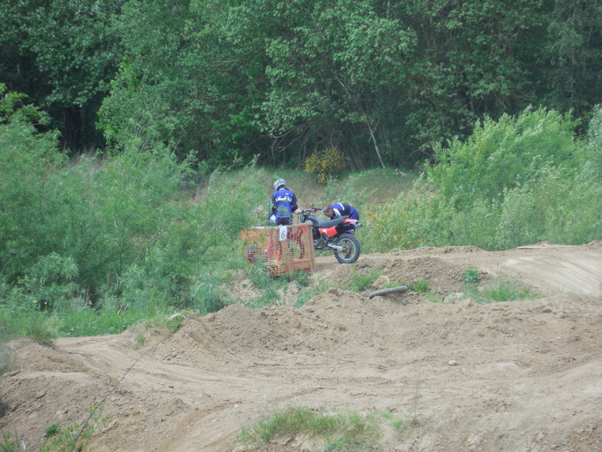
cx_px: 301
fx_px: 6087
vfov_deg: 4.2
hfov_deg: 5.7
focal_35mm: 350
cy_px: 226
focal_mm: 63
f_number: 5.9
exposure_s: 1/250
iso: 140
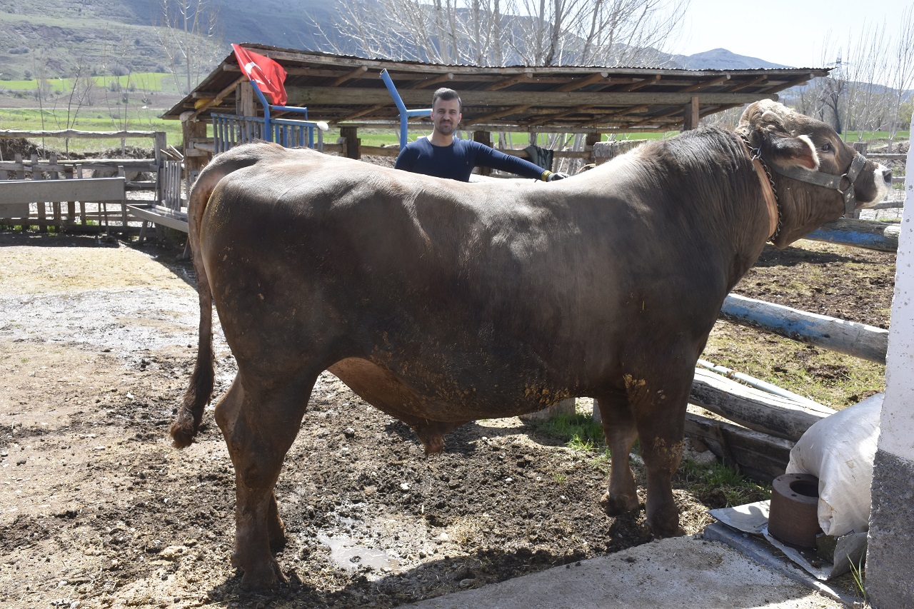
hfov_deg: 53.1
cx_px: 457
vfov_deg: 36.9
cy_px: 304
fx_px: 914
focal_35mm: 36
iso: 450
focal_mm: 24
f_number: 8
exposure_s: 1/500
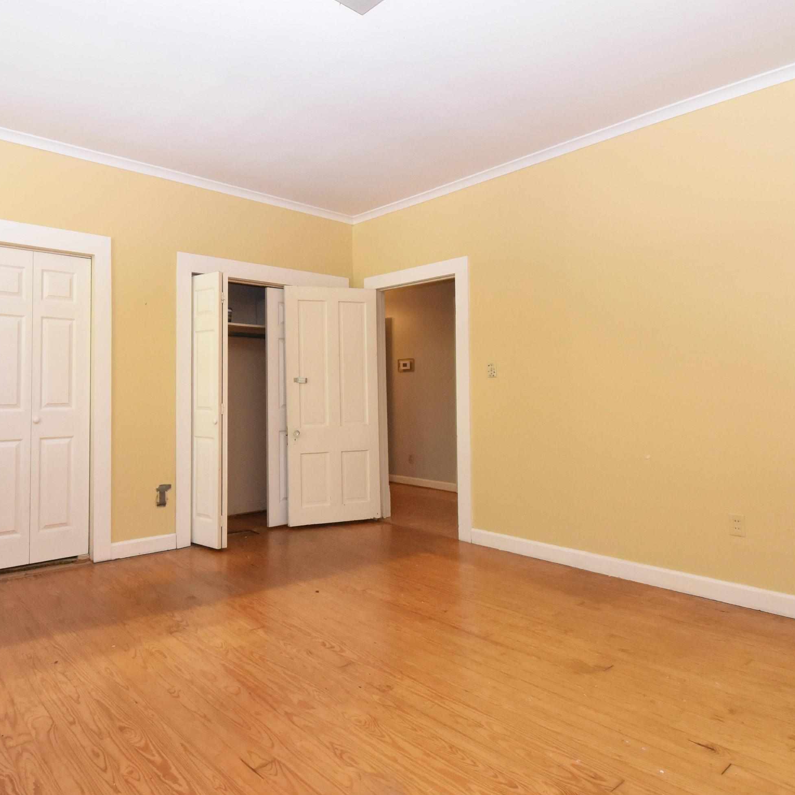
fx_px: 520
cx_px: 273
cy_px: 396
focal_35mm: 20
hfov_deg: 72.9
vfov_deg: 74.8
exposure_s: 1/40
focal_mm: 10
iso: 3200
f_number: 10
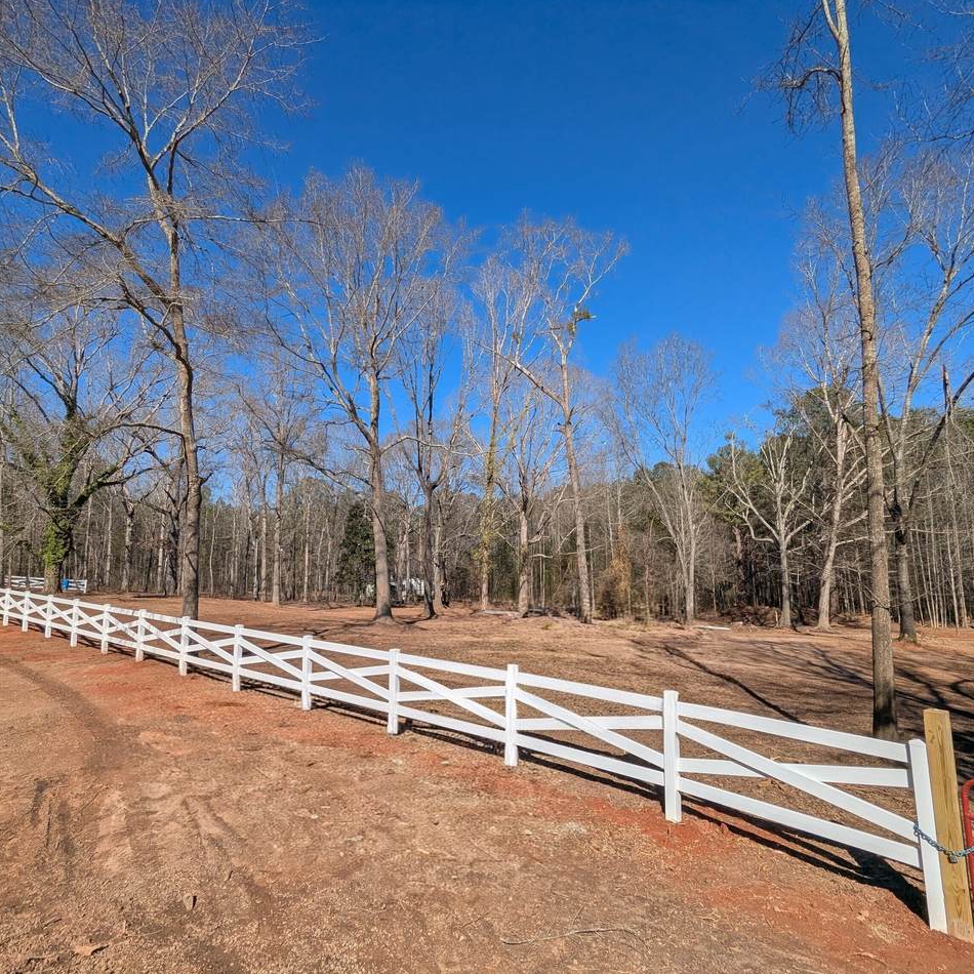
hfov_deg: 77.7
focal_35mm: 19
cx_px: 475
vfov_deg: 77.7
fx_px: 605
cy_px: 486
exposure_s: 1/2817
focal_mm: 2.35
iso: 42
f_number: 2.2
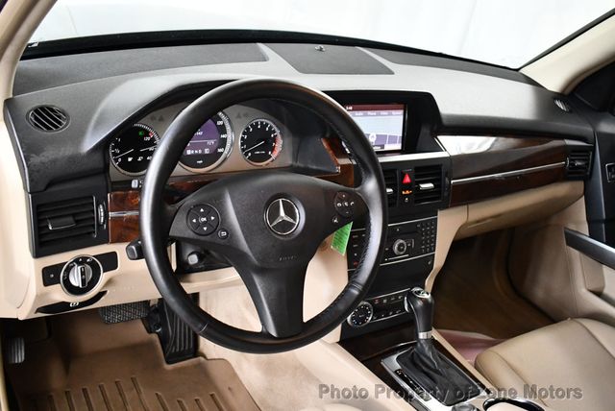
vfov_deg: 36.9
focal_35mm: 36
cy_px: 206
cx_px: 308
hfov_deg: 53.1
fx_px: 616
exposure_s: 1/125
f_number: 3.5
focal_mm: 18
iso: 3200
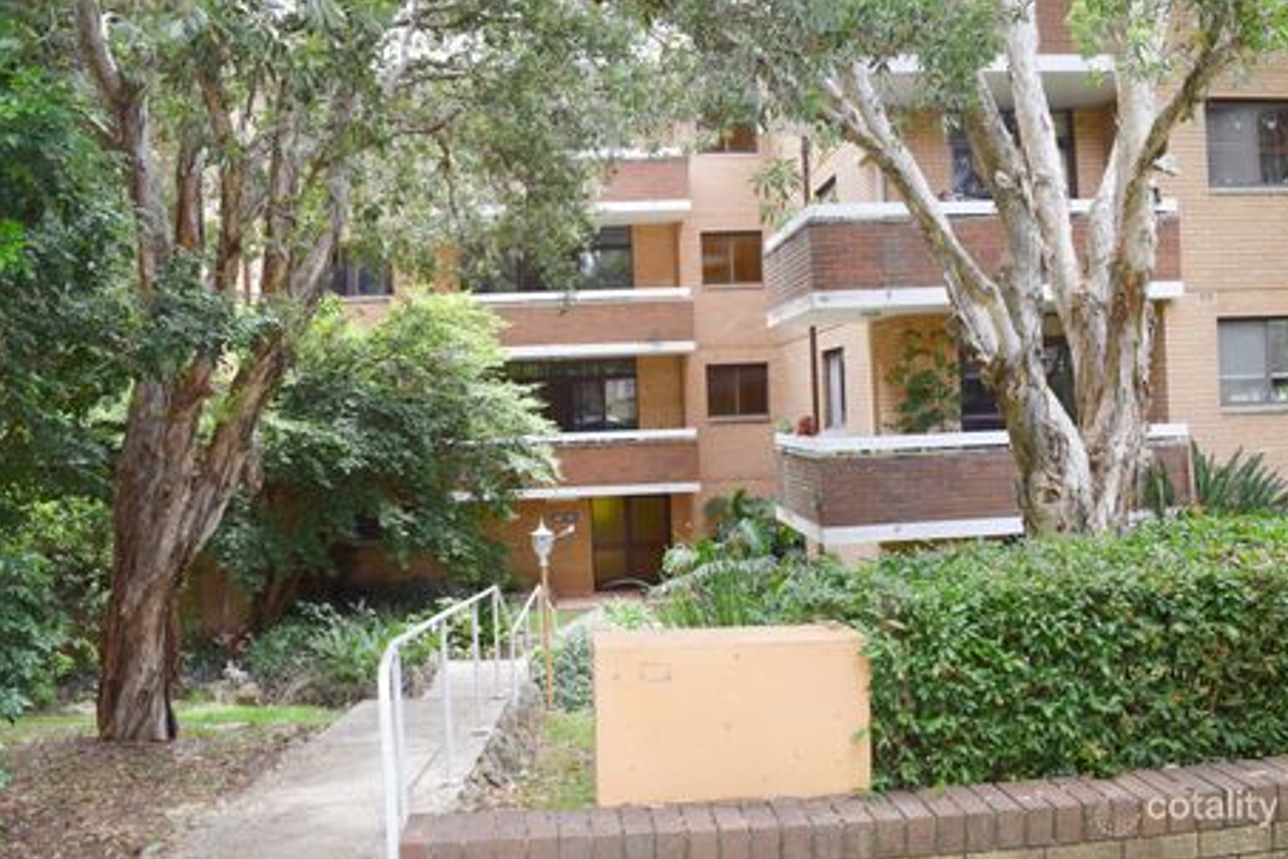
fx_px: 1002
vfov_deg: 46.4
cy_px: 420
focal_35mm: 28
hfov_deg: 65.5
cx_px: 657
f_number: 7.1
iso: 400
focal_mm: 18
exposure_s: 1/200
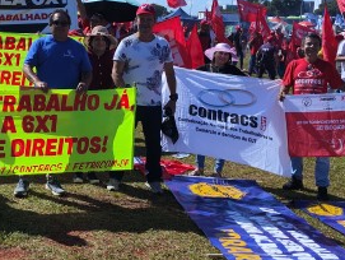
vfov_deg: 23.5
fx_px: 619
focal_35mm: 62
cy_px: 71
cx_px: 65
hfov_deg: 30.3
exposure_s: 1/2805
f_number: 1.8
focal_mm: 4.68
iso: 50
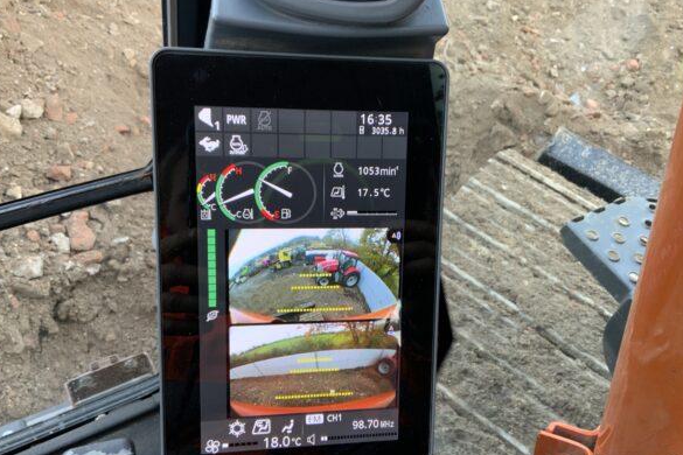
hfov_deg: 57.2
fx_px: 626
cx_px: 339
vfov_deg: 39.9
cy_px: 257
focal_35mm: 33
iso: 64
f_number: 1.8
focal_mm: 3
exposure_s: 1/72
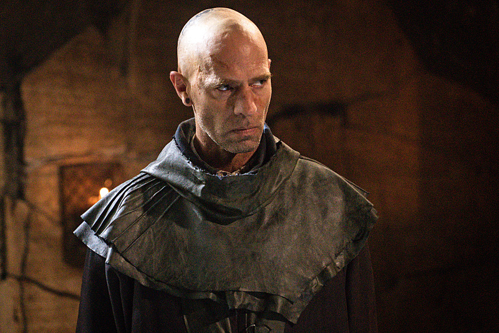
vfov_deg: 6.9
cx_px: 250
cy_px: 166
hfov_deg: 10.3
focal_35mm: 200
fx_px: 2773
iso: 12800
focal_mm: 200
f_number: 5
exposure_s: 1/125
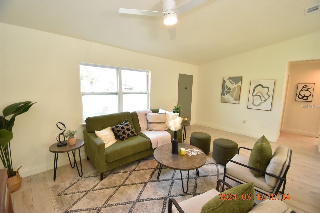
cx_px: 160
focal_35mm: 15
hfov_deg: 100.4
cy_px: 106
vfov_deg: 77.3
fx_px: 133
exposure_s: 1/80
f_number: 4.5
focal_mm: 10
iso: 800
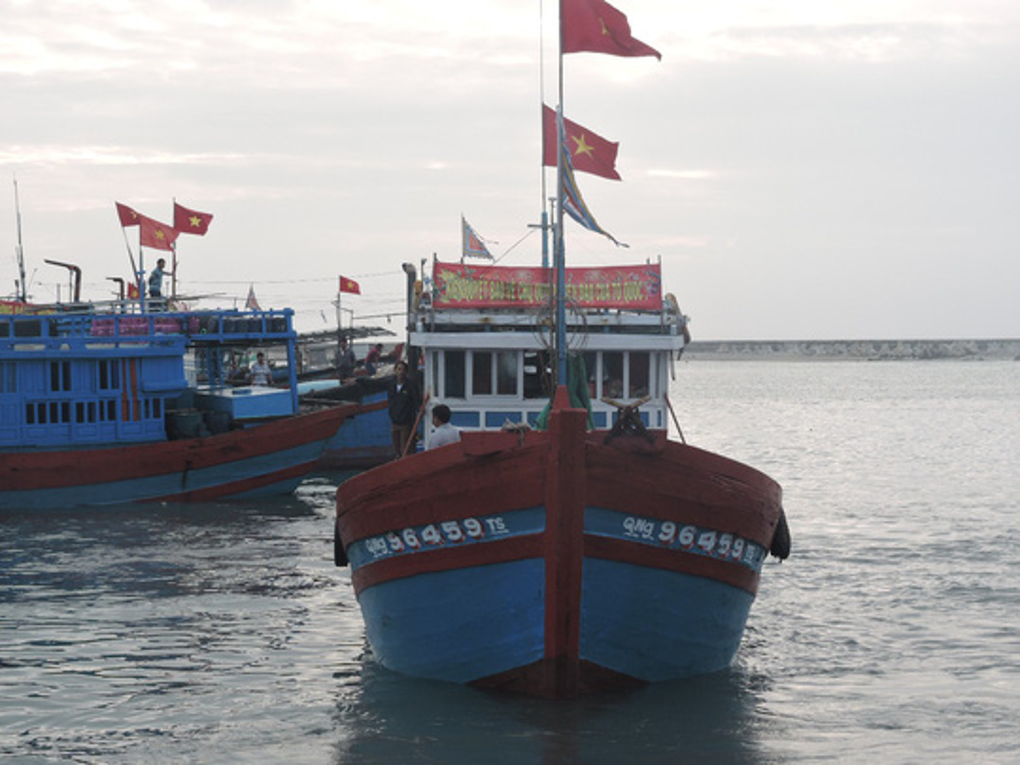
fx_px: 2505
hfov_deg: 23.0
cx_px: 510
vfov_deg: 17.4
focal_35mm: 85
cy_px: 382
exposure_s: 1/160
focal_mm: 15.2
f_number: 4.5
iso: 100
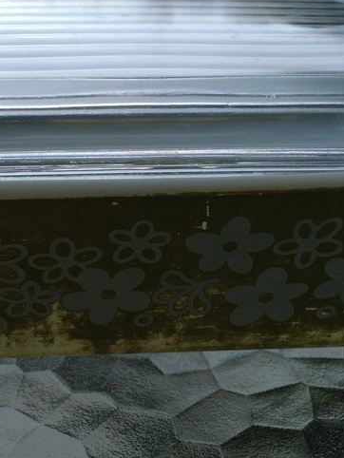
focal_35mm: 56
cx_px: 78
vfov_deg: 34.2
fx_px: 741
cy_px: 278
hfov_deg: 25.7
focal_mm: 4.12
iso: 64
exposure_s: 1/120
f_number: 2.2
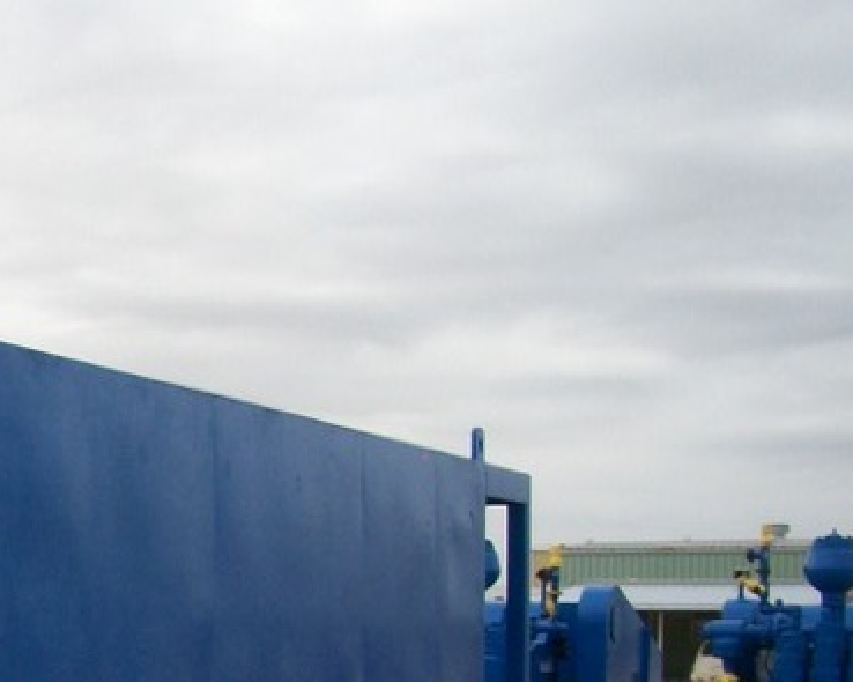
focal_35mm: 111
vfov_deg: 13.5
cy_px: 837
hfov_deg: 15.8
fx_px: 2802
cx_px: -455
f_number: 5.6
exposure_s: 1/400
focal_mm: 6.3
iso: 80
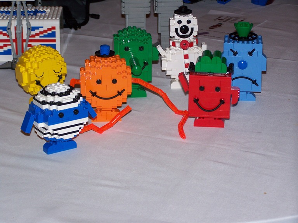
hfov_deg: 20.9
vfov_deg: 15.7
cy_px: 112
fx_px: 809
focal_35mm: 94
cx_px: 149
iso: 80
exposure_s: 1/80
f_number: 3.2
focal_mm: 15.6
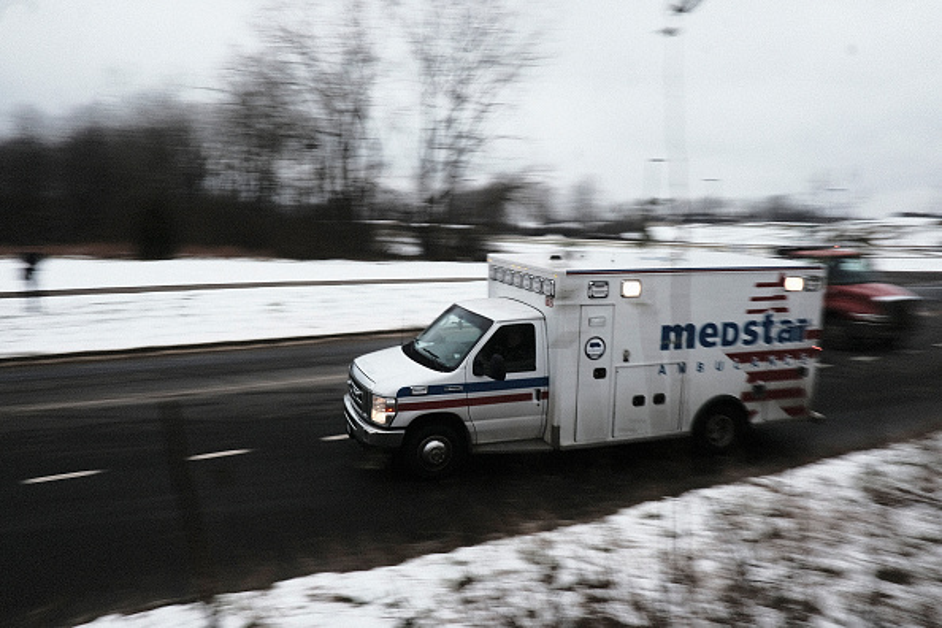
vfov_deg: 47.9
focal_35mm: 27
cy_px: 314
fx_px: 706
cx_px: 471
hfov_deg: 67.4
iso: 320
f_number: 13
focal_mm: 18
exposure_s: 1/30
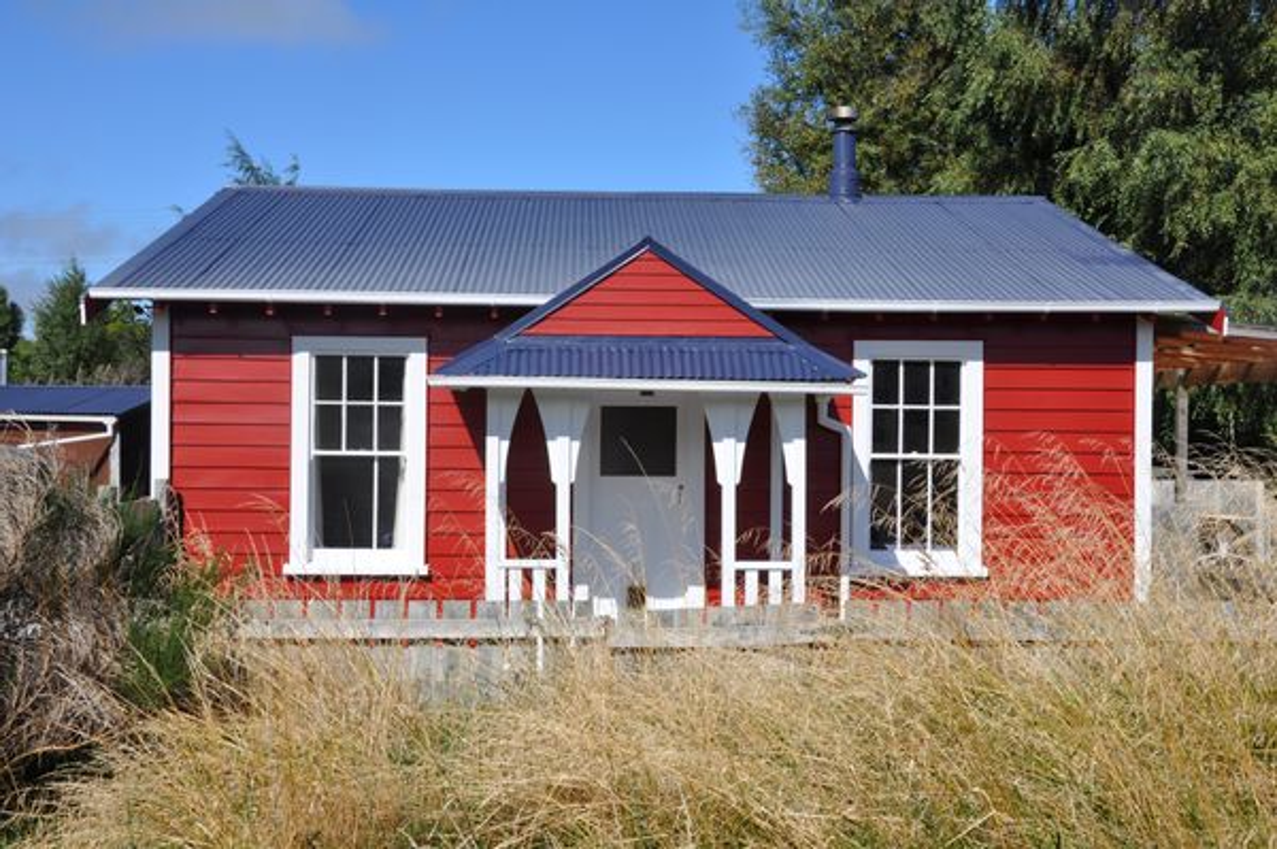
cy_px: 424
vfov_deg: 31.8
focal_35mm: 42
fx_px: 1489
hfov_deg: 46.4
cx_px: 638
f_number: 14
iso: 200
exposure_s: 1/200
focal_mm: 28
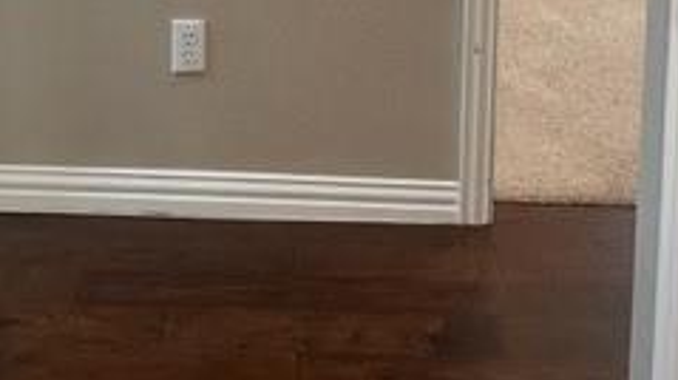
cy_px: -275
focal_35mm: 76
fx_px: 1365
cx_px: 224
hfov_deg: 27.7
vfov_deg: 14.2
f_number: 1.5
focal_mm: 5.7
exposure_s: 1/60
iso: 160
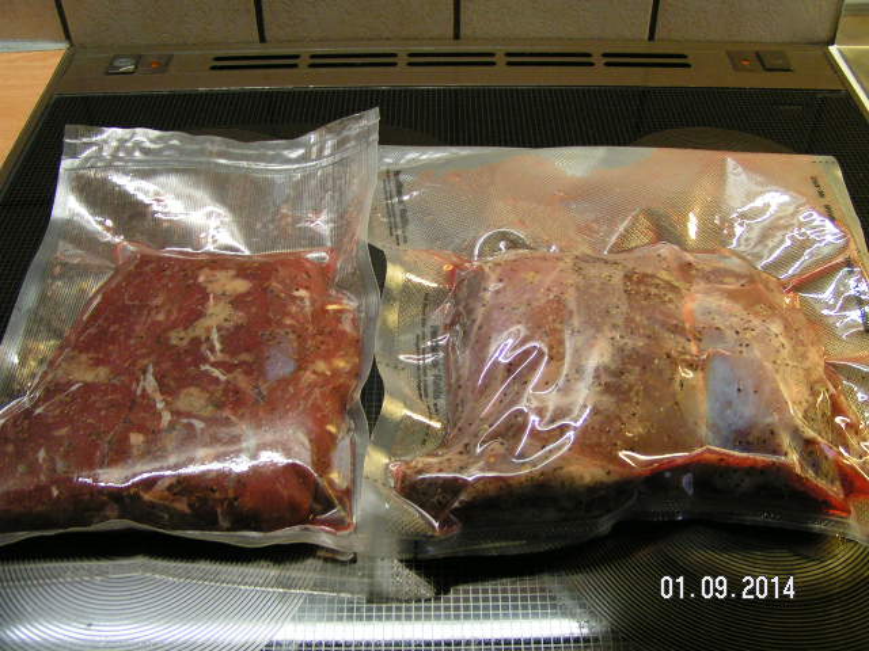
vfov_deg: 37.7
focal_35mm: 38
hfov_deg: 49.0
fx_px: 954
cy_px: 326
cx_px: 434
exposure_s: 1/10
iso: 200
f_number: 2.8
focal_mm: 5.8
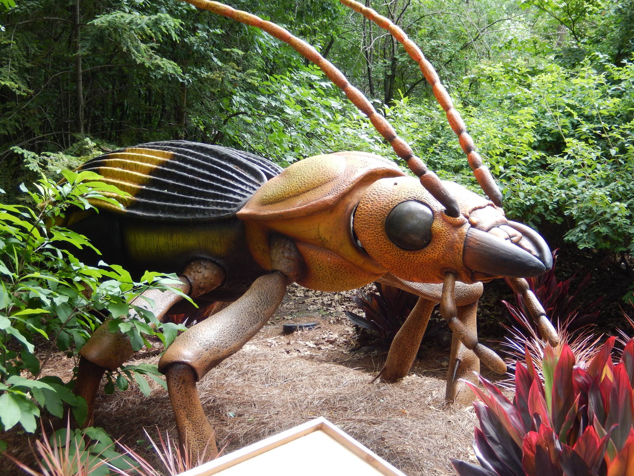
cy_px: 238
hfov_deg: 33.2
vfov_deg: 25.2
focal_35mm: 58
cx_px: 317
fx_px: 1062
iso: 125
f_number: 4.6
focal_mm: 10.4
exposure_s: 1/50
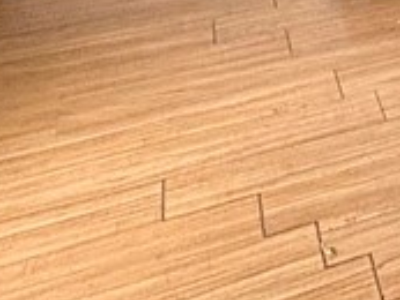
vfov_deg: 14.9
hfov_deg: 19.2
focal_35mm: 83
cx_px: 668
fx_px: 960
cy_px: -284
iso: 200
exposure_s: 1/99
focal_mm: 2.22
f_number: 2.2
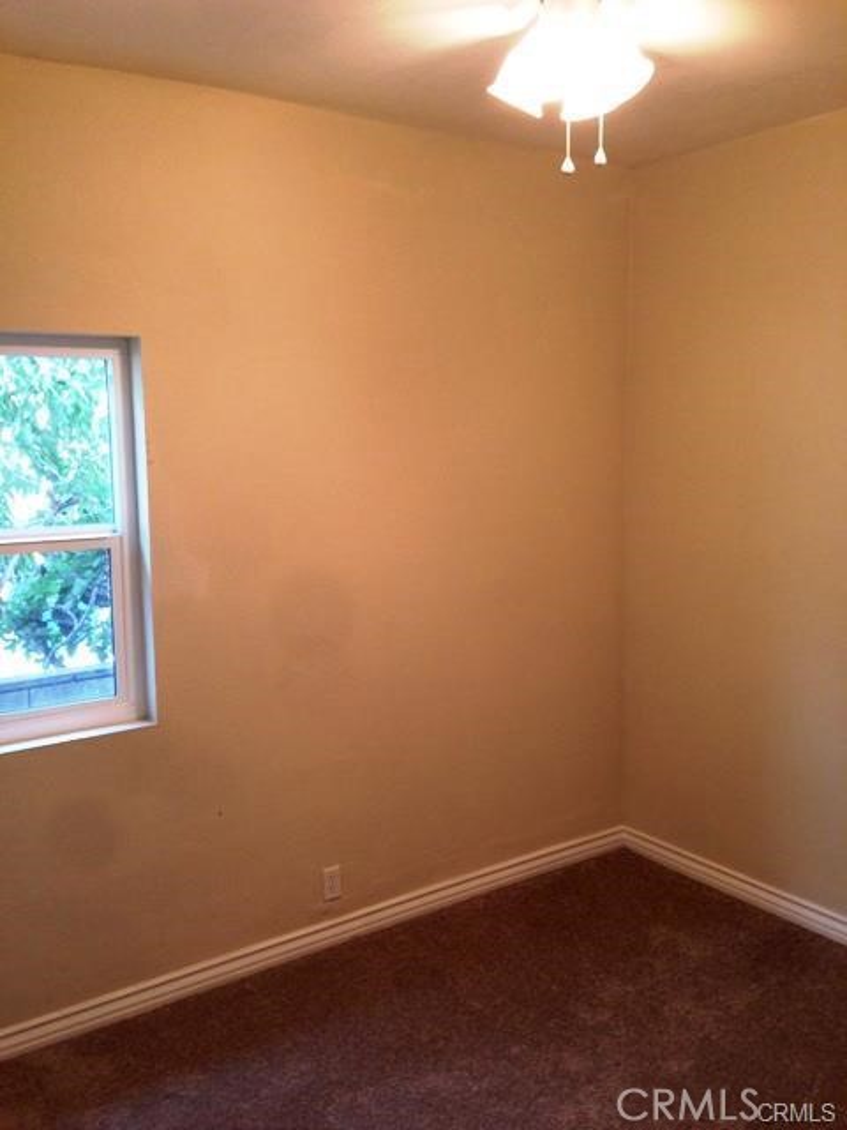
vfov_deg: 55.4
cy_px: 565
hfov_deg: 42.9
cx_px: 424
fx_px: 1077
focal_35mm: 33
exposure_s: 1/20
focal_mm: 4.12
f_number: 2.4
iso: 160
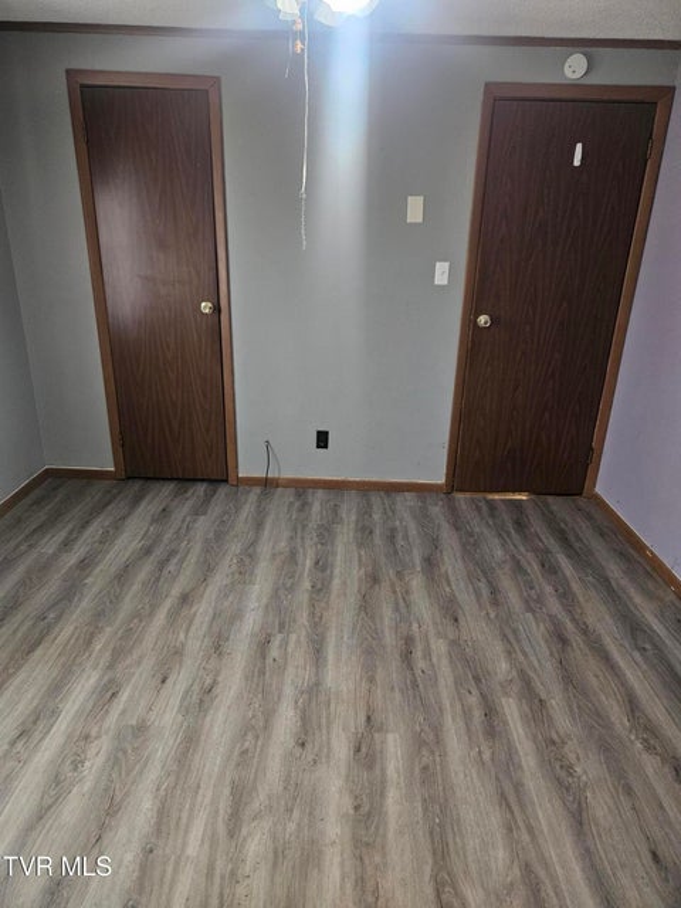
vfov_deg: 73.9
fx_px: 603
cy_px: 454
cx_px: 340
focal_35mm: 23
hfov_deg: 58.9
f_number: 1.8
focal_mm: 5.4
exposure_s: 1/40
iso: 640
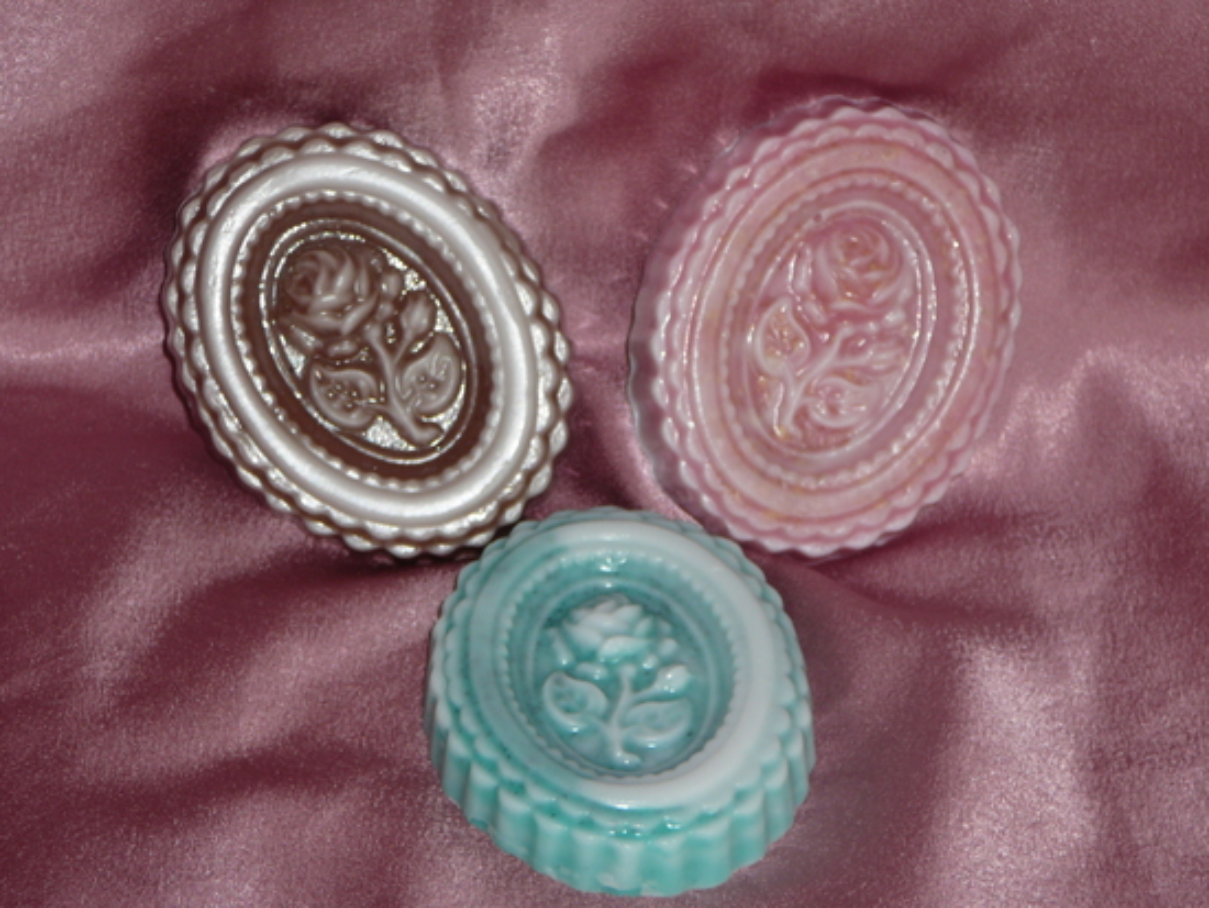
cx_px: 604
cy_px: 454
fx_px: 4472
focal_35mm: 128
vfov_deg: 11.6
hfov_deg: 15.4
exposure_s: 1/30
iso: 80
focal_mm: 19
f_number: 3.9
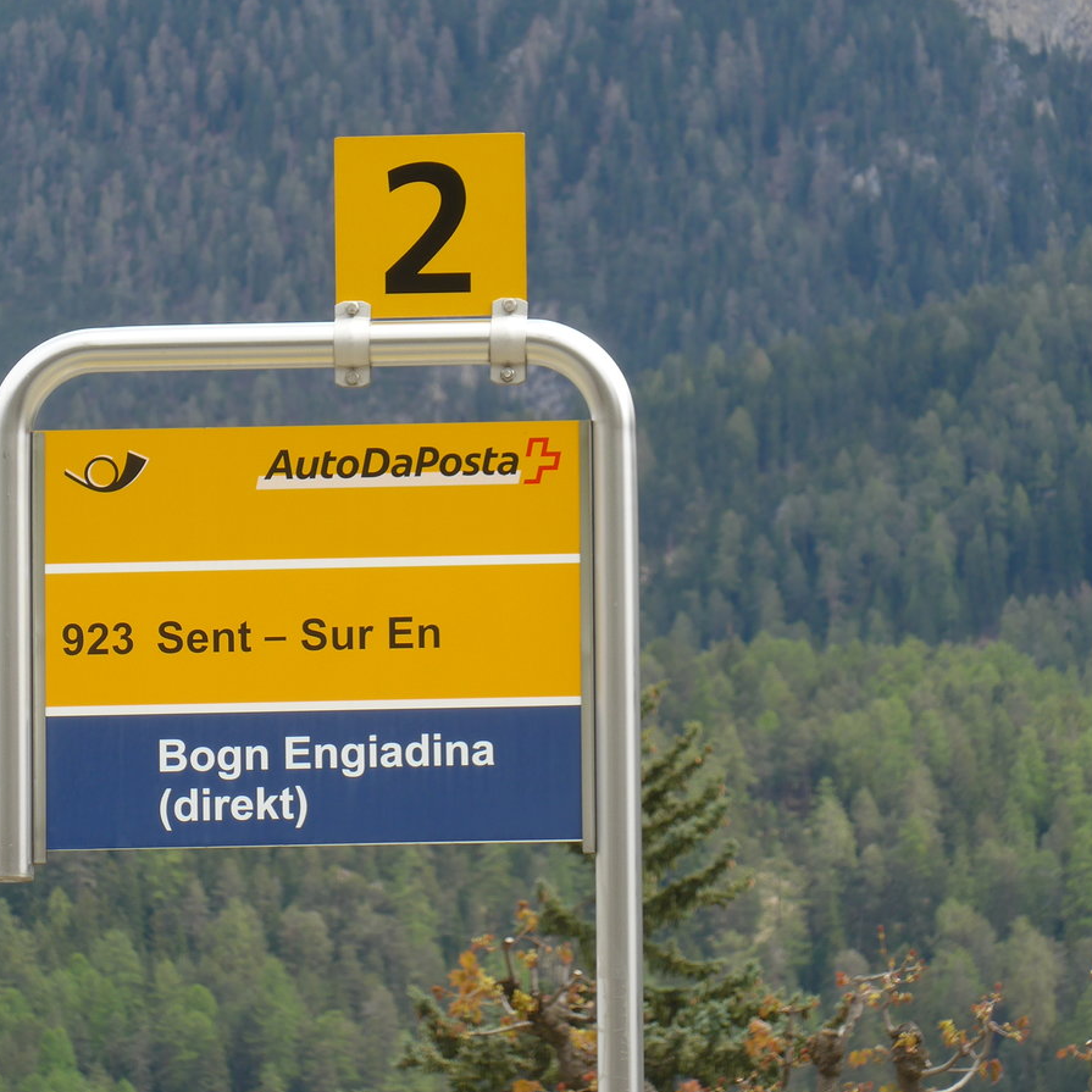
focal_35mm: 263
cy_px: 547
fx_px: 9387
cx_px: 373
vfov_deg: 6.7
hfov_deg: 6.7
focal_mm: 42.8
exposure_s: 1/160
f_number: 5.9
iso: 80
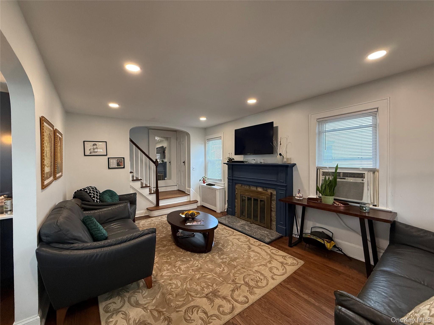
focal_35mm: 14
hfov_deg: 102.1
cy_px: 162
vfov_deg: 85.7
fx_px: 176
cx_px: 217
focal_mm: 2.22
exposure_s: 1/120
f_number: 2.2
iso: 320
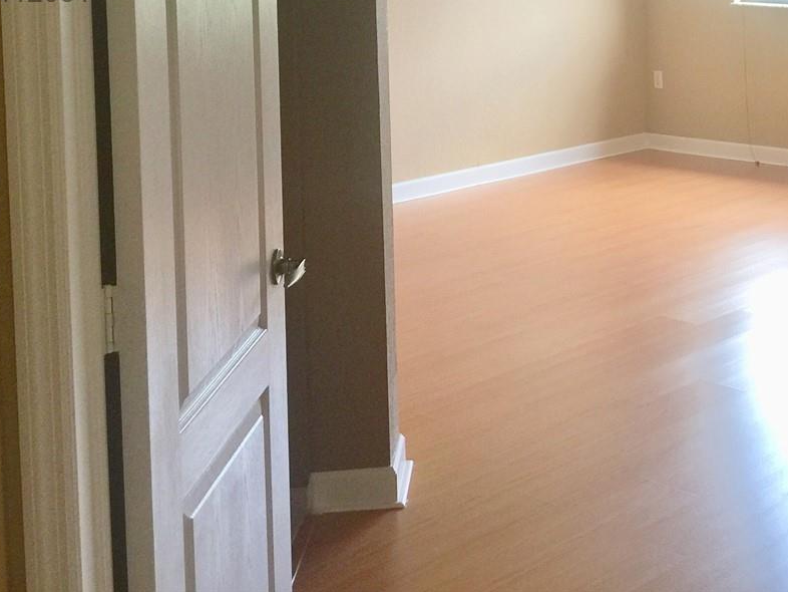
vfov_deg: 23.7
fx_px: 1343
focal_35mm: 59
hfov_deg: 30.9
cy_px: -8
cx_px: 739
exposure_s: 1/30
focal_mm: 4.15
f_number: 2.2
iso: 32
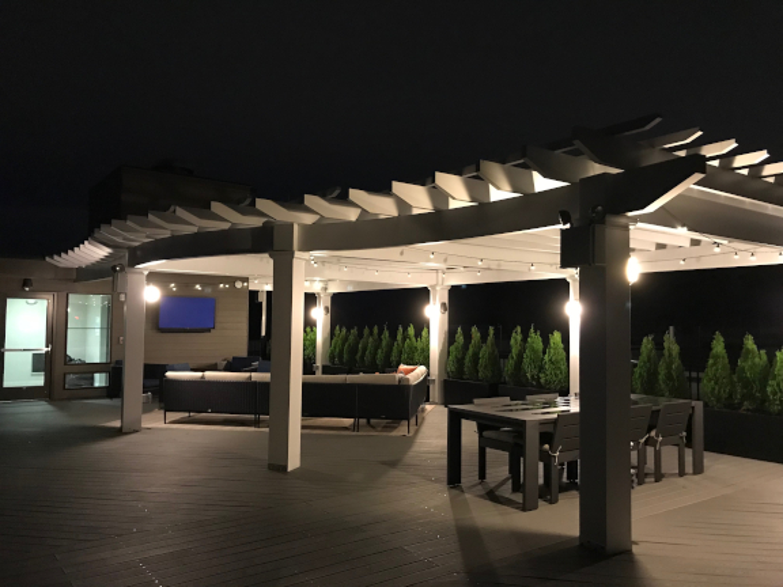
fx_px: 633
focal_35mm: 28
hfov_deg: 63.4
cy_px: 294
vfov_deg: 49.7
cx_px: 392
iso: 80
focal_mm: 3.99
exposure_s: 1/5
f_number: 1.8
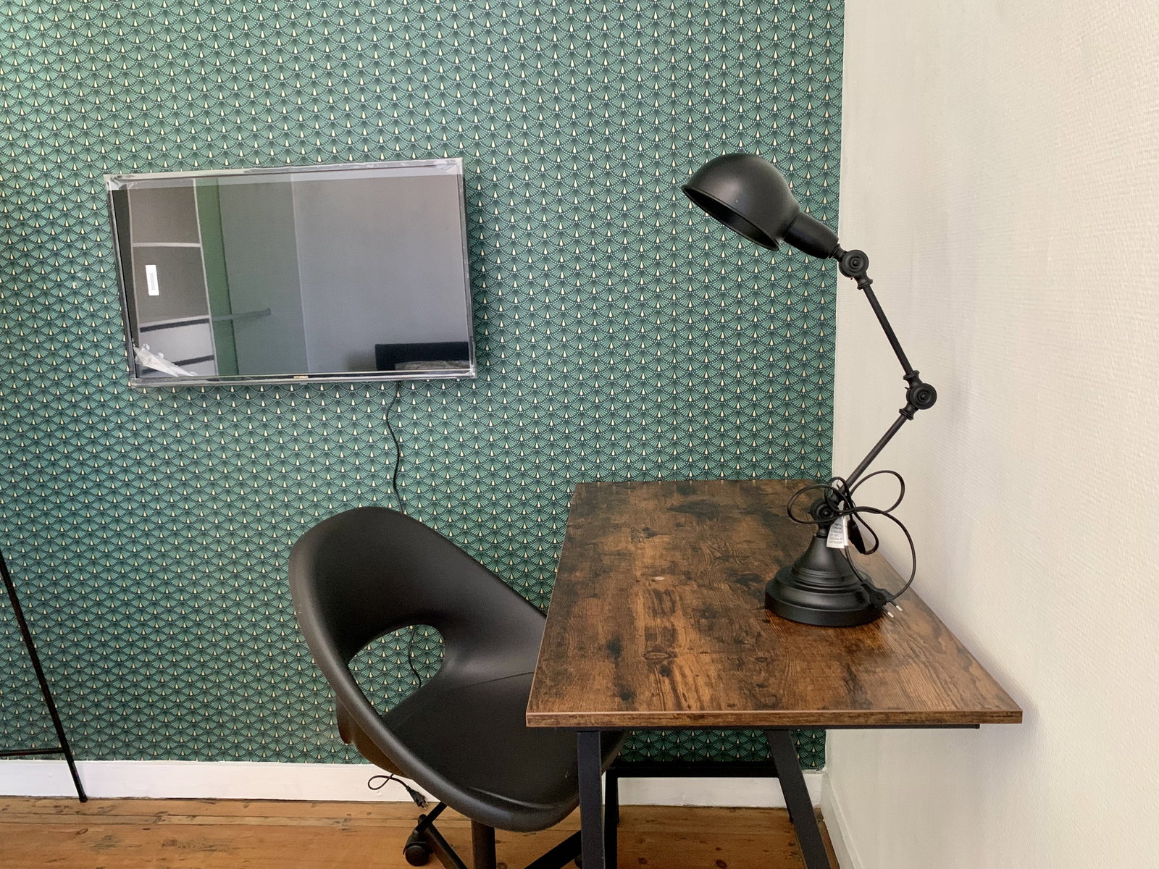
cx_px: 580
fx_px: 871
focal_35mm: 26
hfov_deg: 67.3
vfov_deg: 53.1
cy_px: 434
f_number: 1.8
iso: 400
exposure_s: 1/35
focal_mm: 4.25
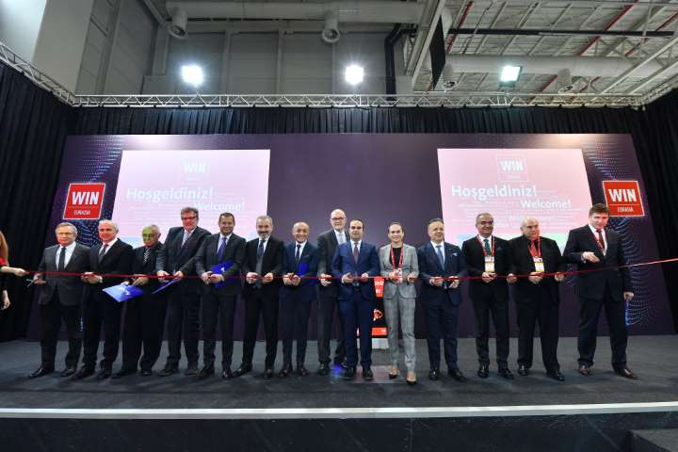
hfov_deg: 96.7
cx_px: 339
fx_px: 301
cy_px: 226
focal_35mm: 16
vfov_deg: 73.7
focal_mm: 16
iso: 1250
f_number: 5
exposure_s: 1/160
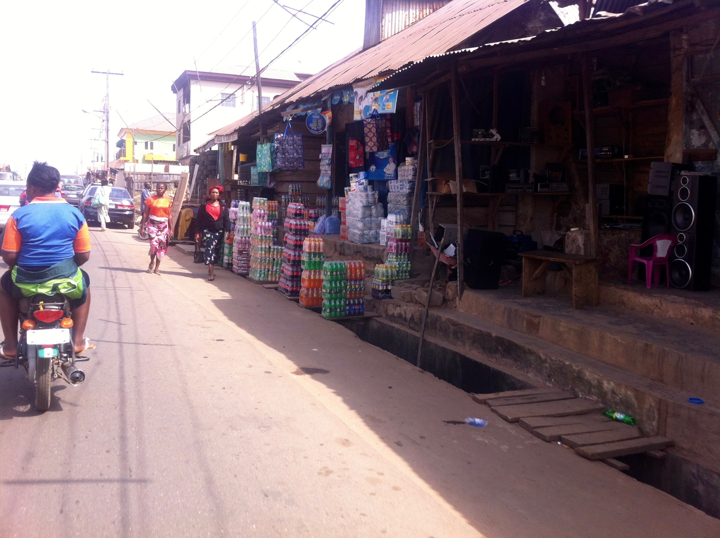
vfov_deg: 40.6
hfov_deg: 52.7
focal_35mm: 35
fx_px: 727
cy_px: 269
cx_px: 360
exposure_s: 1/397
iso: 80
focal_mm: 3.85
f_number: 2.8
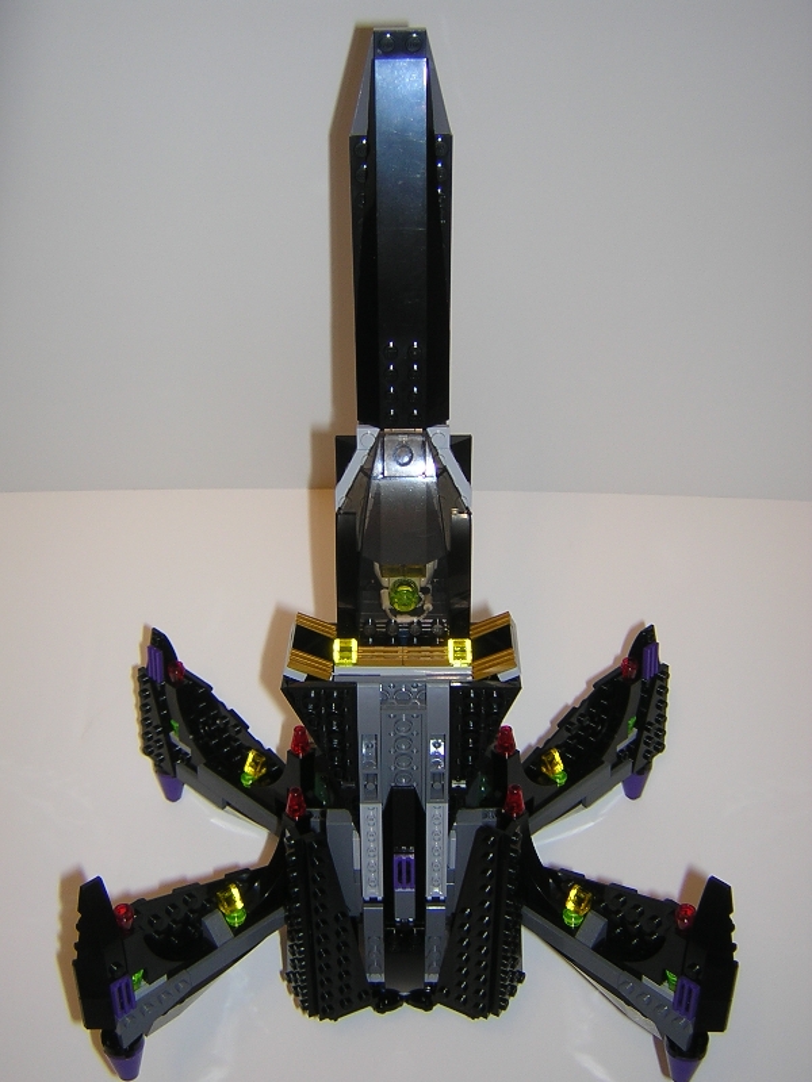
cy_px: 541
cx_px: 406
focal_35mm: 36
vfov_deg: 51.4
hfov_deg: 39.7
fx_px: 1126
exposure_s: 1/60.1
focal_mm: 4.7
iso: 100
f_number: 2.6
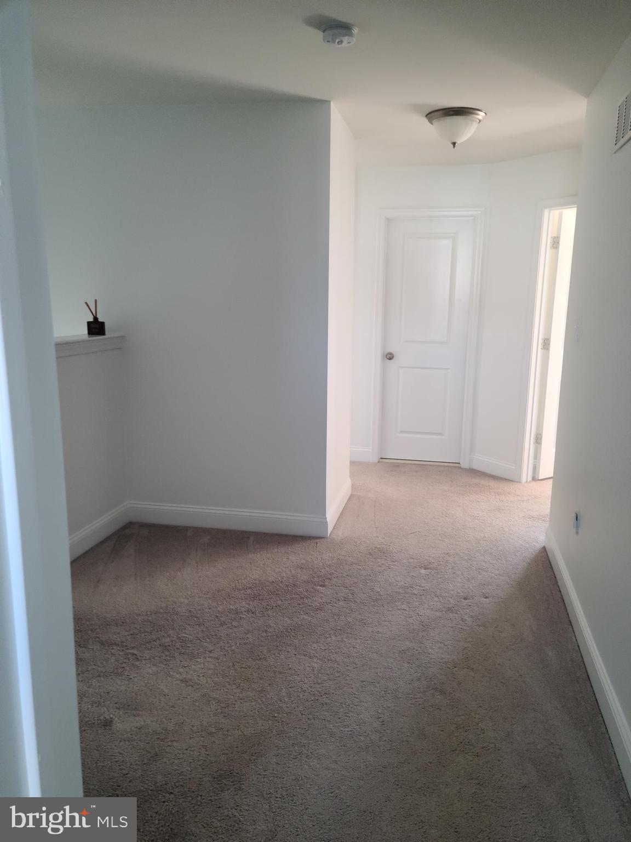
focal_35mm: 28
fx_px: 681
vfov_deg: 63.4
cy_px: 421
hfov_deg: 49.7
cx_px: 316
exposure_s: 1/60
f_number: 2
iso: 200
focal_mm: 5.9
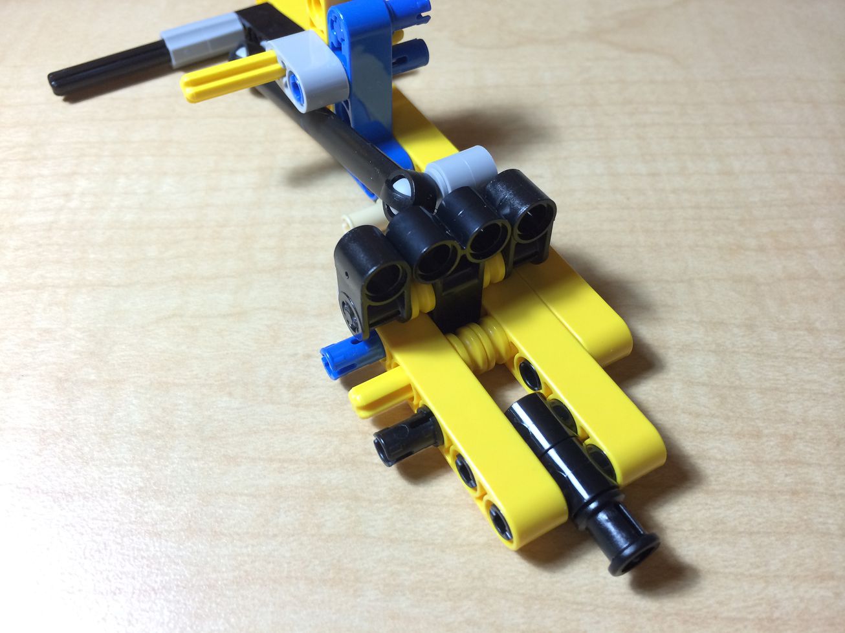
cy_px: 316
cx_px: 422
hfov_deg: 60.0
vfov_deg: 46.8
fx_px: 732
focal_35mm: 30
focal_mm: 4.12
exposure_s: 1/30
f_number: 2.2
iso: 40
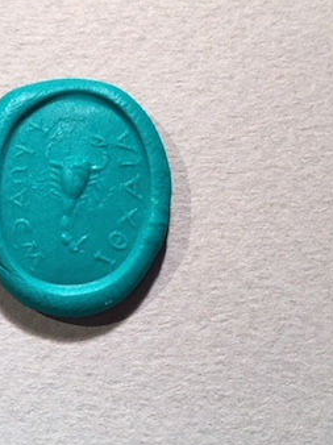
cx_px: 69
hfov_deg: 27.5
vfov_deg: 36.8
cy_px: 190
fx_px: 668
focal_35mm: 52
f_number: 2.4
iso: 32
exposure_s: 1/50
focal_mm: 3.3
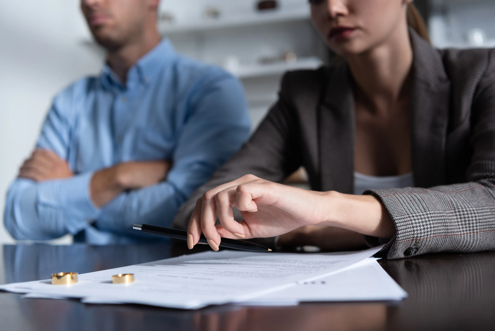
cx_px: 248
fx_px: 619
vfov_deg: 29.9
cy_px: 166
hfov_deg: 43.6
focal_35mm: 45
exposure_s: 1/200
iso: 100
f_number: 3.5
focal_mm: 45
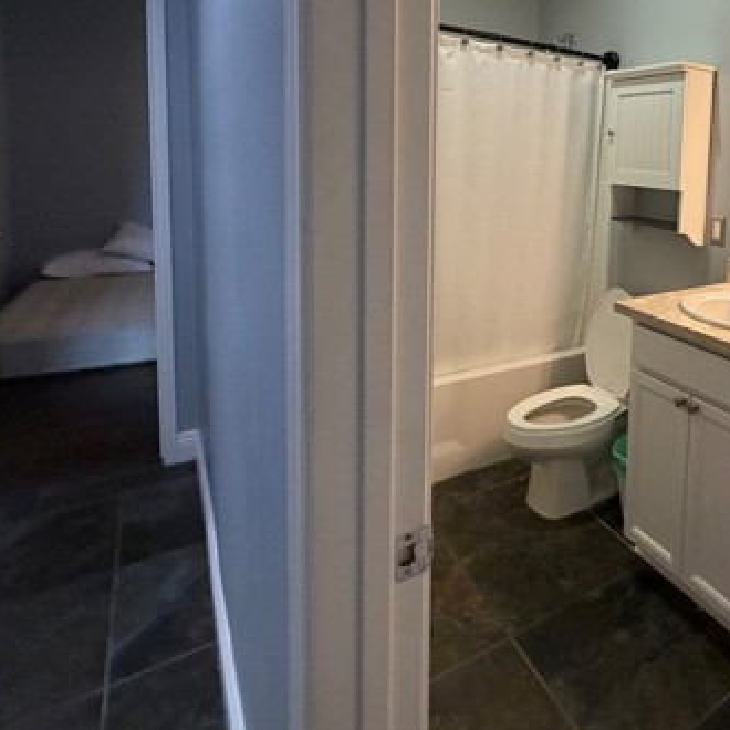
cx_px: 653
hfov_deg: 56.4
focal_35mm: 24
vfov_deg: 62.5
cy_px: 212
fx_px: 573
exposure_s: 1/60
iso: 250
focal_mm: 2.22
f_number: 2.2
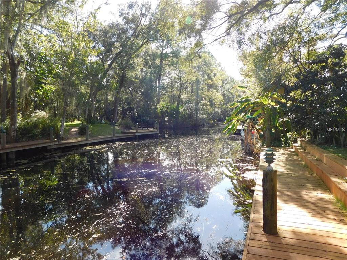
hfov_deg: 73.9
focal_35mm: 23
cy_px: 130
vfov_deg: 58.9
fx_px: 231
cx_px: 174
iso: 125
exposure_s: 1/320
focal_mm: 4
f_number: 3
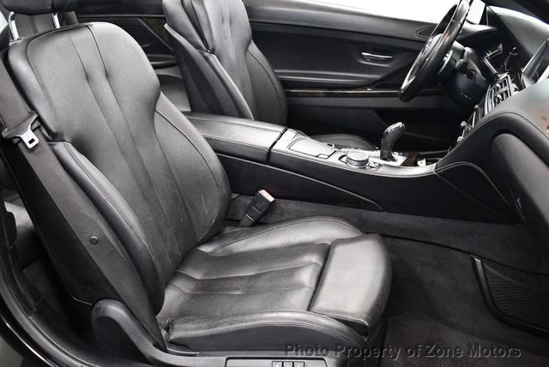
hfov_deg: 53.1
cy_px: 184
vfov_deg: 36.9
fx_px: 549
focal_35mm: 36
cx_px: 274
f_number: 3.5
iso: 3200
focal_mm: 18
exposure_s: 1/80
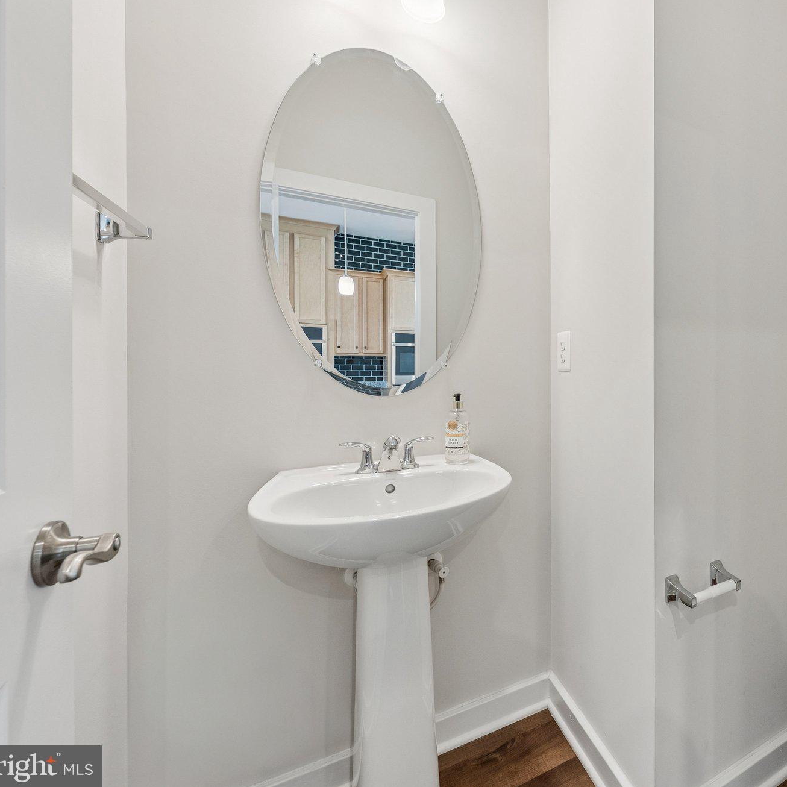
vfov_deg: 87.4
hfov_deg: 81.0
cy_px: 378
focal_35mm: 16
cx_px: 585
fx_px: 412
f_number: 7.1
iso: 640
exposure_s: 1/50
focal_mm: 12
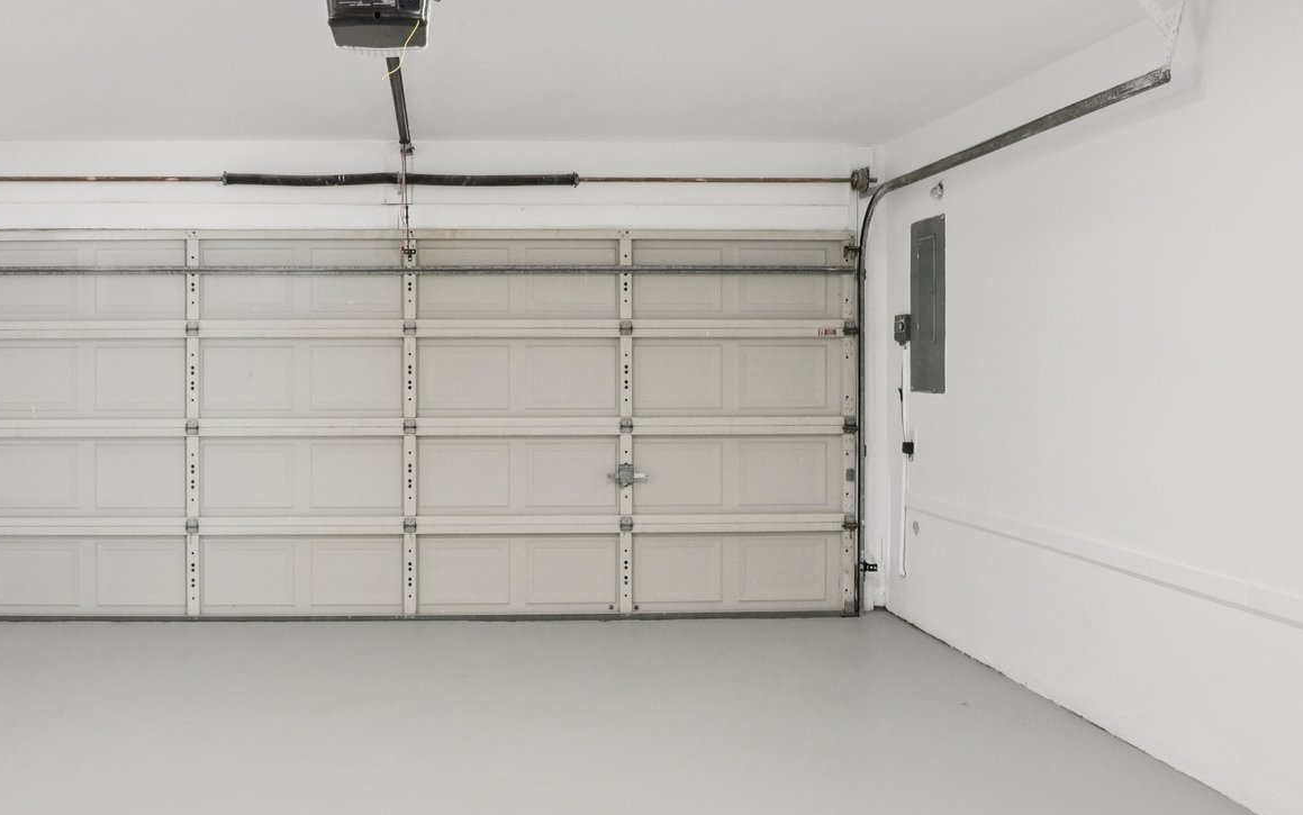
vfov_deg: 46.0
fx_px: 959
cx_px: 489
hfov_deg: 67.3
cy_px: 406
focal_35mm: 27
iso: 800
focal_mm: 10
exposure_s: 1/30
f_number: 8
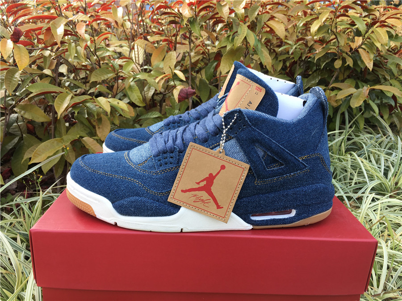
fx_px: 337
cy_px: 150
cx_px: 201
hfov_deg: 61.7
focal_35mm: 29
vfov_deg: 48.2
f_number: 2.2
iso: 25
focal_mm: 4.15
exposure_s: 1/217
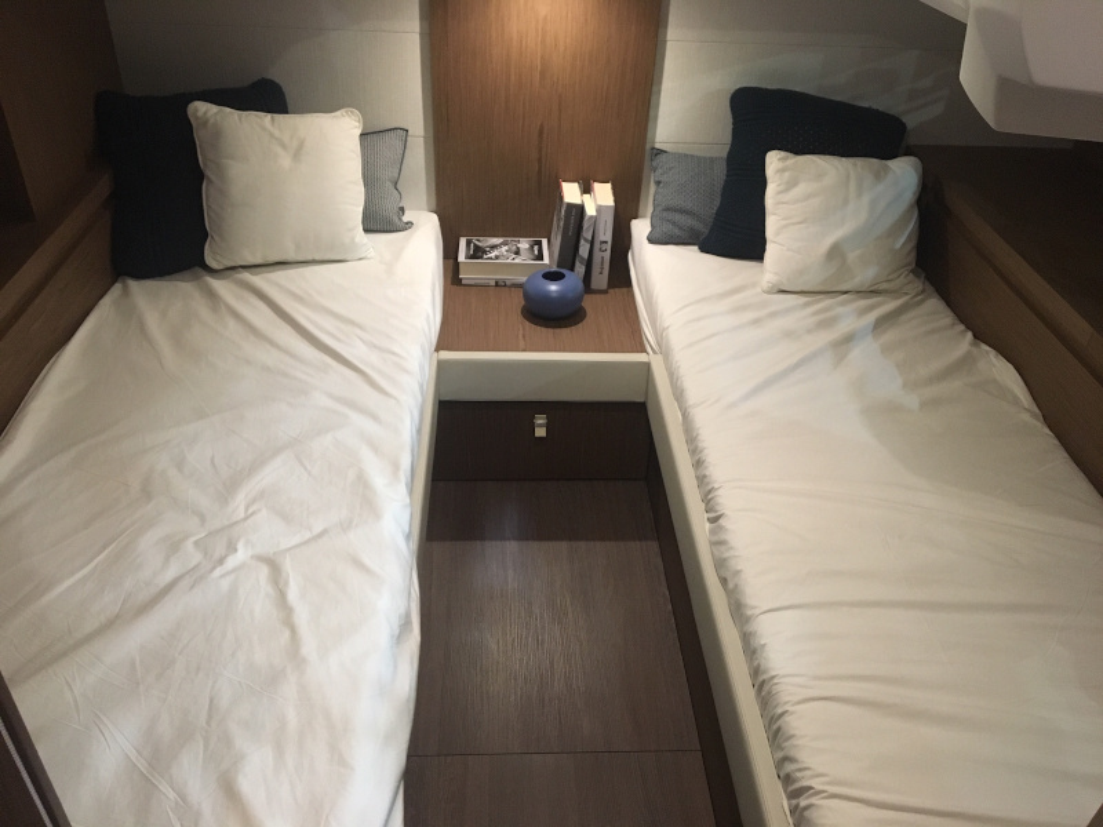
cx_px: 552
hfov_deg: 61.7
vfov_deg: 48.2
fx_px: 924
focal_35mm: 29
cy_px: 414
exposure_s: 1/33
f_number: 2.2
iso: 200
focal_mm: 4.15
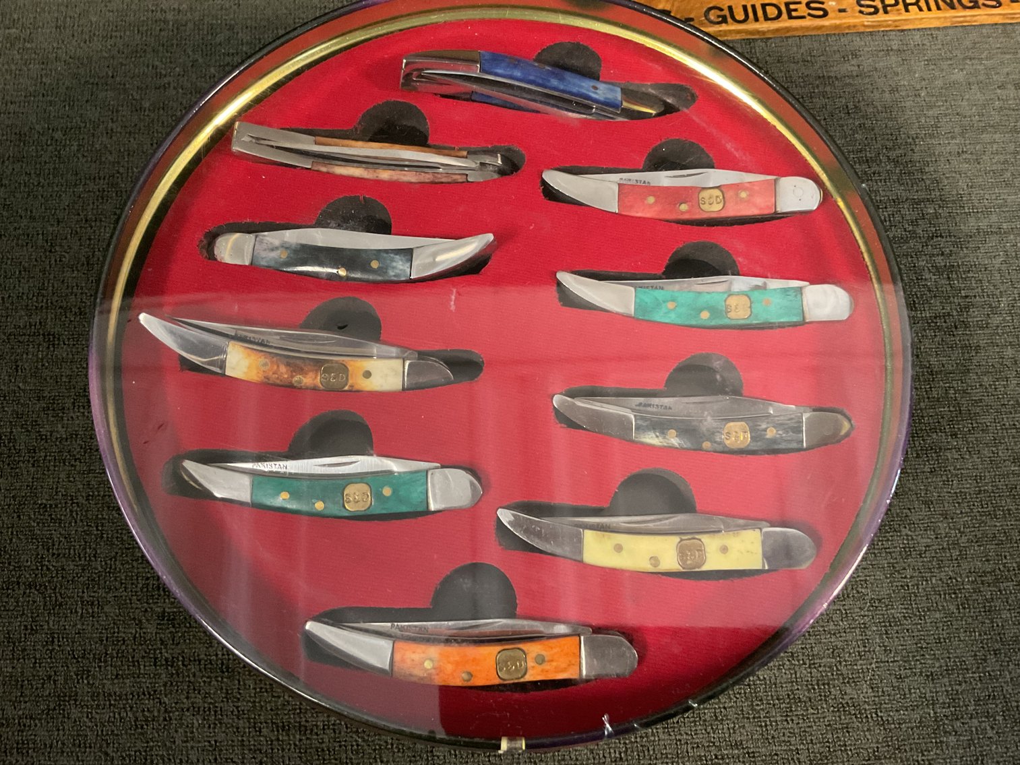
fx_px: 855
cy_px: 382
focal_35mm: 29
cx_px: 510
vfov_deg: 48.2
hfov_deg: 61.7
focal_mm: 3
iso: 400
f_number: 1.8
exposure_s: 1/30
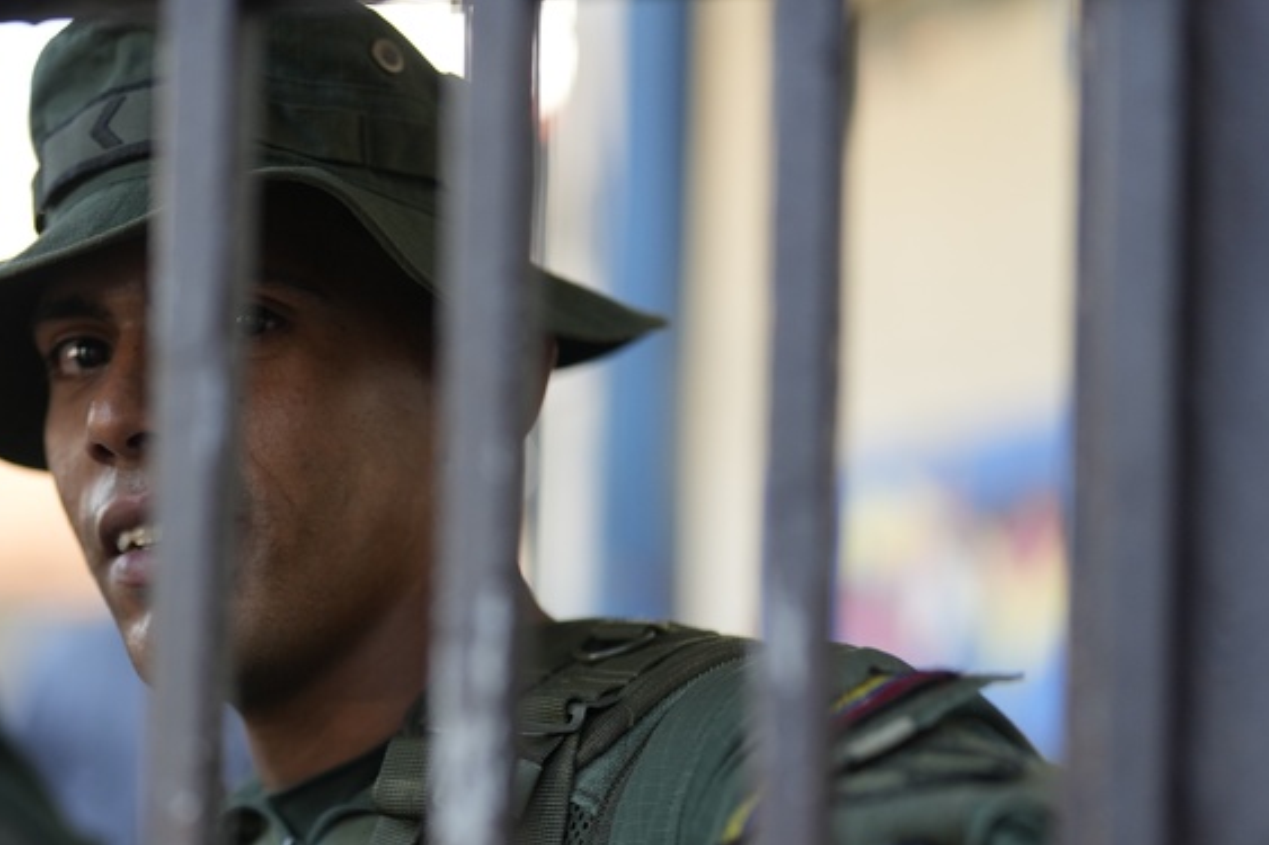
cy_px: 623
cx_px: 397
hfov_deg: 22.3
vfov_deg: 15.0
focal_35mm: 91
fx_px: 3207
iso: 400
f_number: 1.4
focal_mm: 50
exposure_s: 1/1000
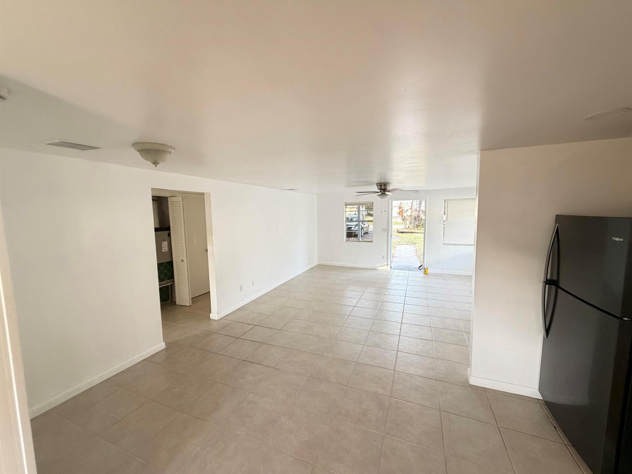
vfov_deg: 85.7
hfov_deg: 102.1
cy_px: 237
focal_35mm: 14
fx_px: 256
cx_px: 316
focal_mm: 2.22
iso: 320
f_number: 2.2
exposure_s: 1/83
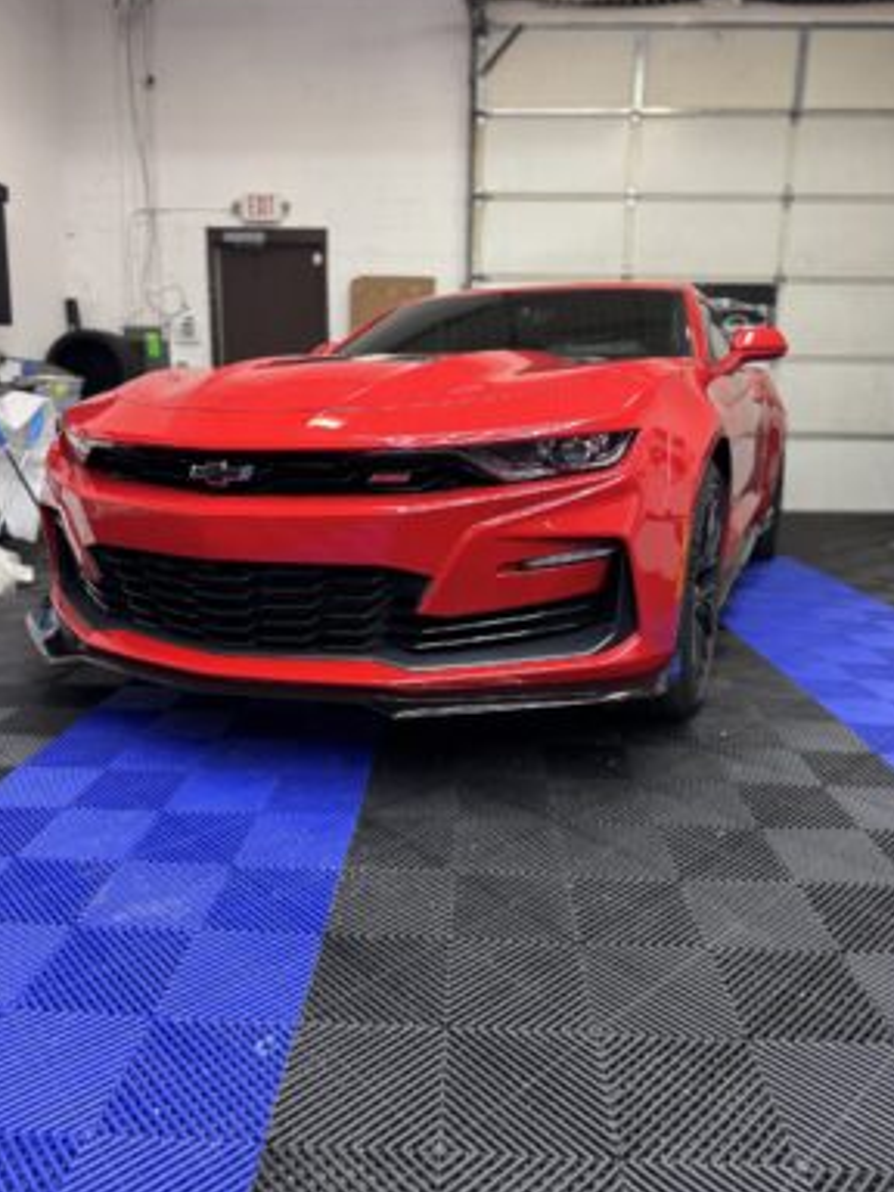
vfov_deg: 69.4
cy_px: 580
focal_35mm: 25
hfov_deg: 54.9
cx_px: 441
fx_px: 861
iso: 250
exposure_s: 1/60
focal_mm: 6.76
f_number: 1.78
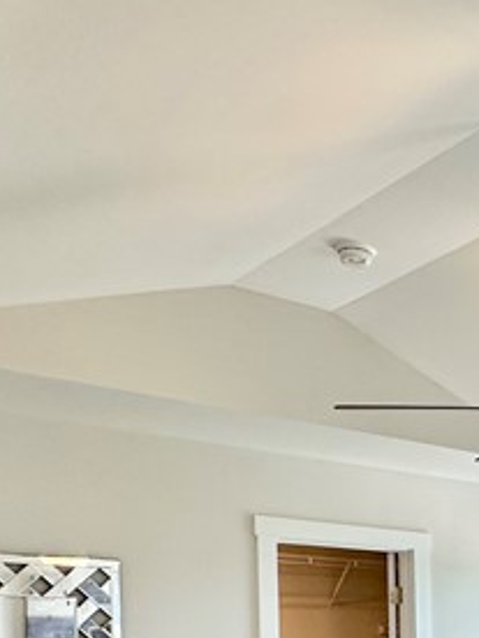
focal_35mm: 52
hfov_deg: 23.6
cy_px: 684
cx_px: 676
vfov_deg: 32.8
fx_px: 959
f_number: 2.2
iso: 160
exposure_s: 1/120
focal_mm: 2.22
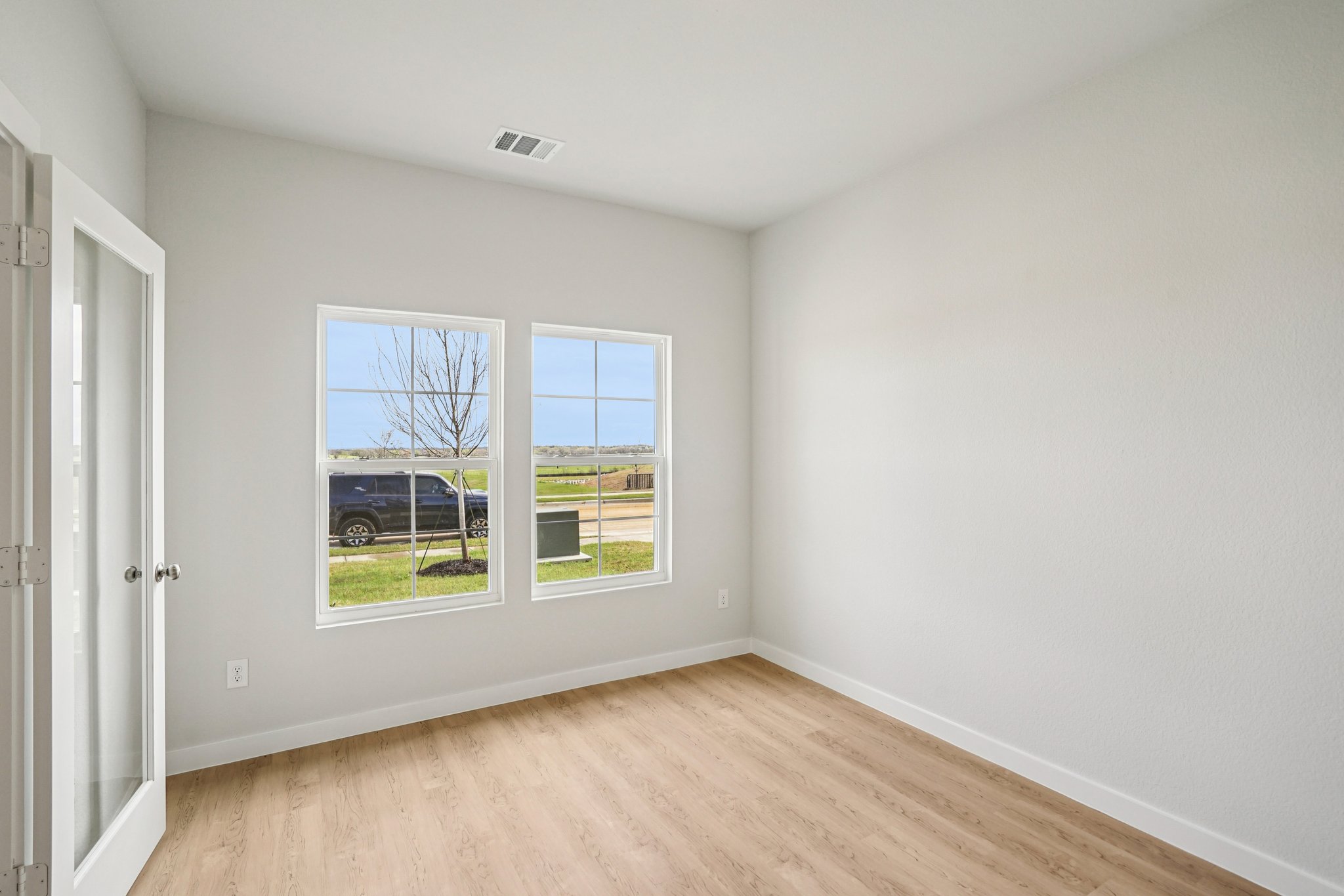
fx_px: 597
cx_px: 672
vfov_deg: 73.7
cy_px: 448
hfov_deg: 96.7
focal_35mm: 16
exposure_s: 1/60
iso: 250
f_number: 8
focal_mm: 16
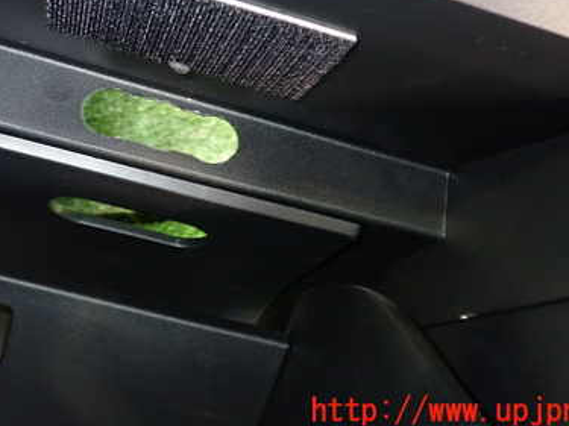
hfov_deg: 39.3
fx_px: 789
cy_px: 89
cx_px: 199
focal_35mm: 48
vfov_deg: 29.6
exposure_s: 1/2
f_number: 6.3
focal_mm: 5.4
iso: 800
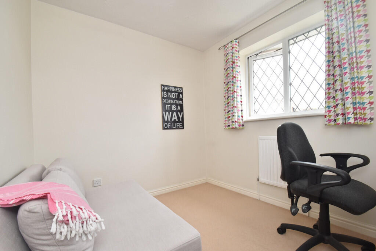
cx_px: 188
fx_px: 157
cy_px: 126
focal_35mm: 15
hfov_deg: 100.4
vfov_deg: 77.3
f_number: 9
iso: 450
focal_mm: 10
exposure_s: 1/60
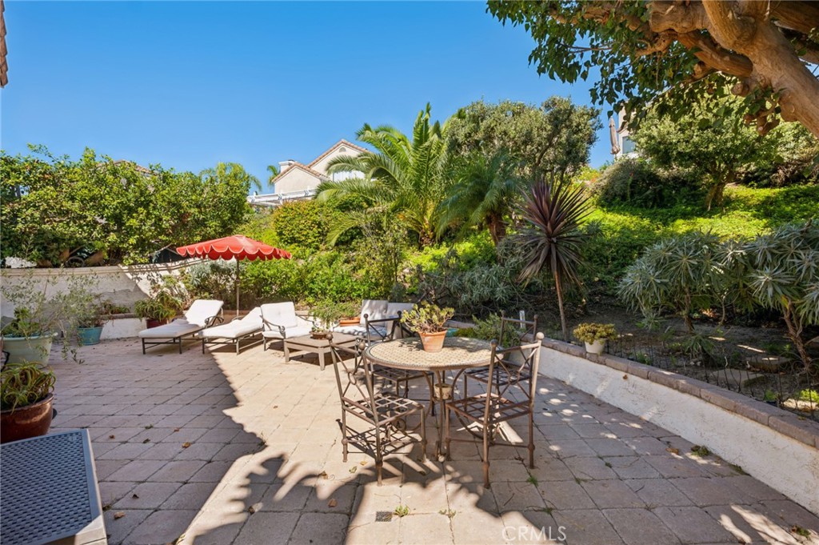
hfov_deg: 96.8
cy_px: 272
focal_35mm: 16
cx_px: 410
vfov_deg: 73.7
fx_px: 364
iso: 80
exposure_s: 1/100
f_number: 8
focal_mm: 16
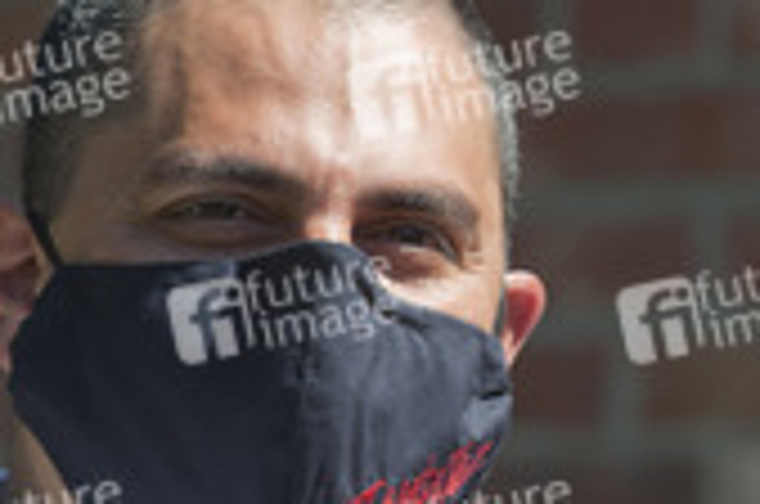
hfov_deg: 4.1
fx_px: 10704
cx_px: 794
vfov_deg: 2.7
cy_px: 423
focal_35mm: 508
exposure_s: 1/250
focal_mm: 190
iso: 200
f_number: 9
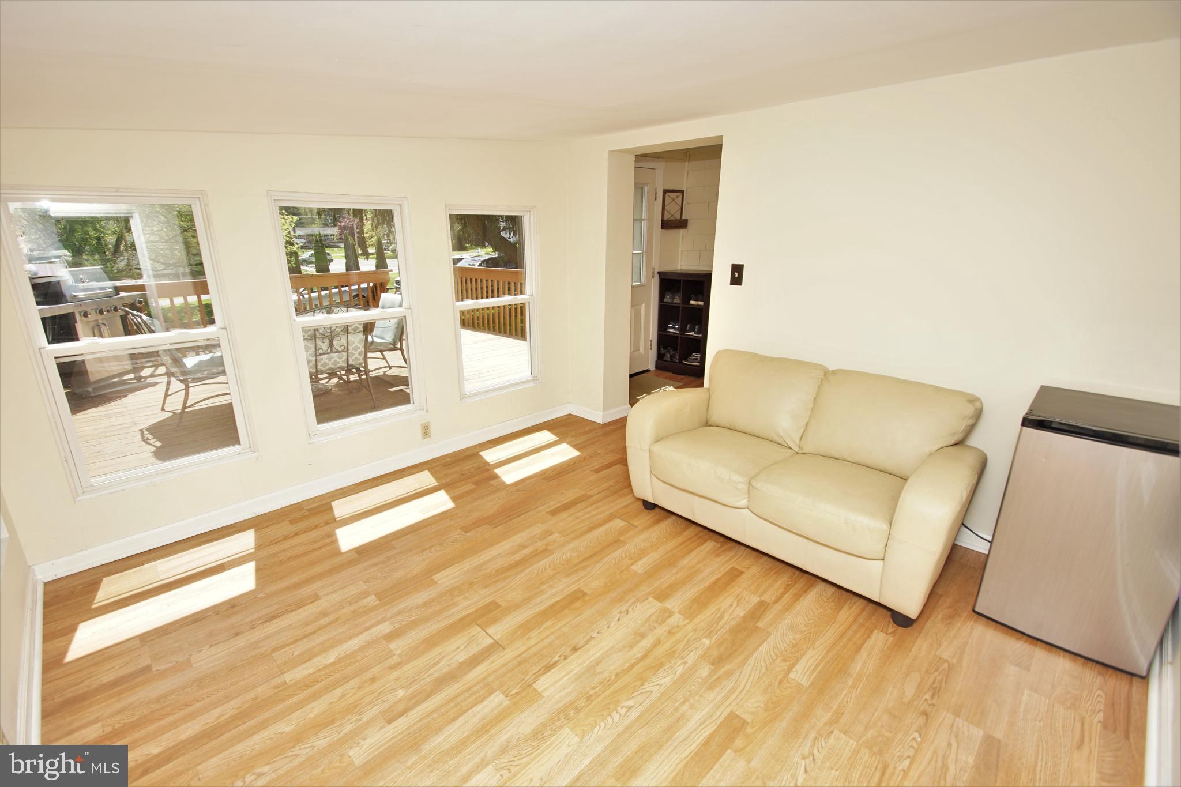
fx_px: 492
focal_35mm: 15
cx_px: 590
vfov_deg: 77.3
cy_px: 394
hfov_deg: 100.4
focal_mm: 10
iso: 200
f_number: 4.5
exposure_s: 1/250
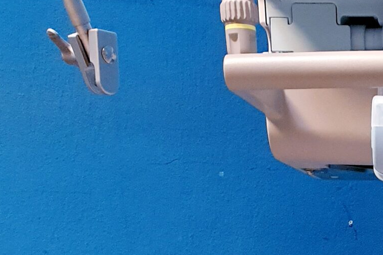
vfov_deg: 12.4
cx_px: 465
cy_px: 575
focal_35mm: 91
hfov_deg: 20.8
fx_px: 968
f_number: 2.4
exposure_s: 1/33
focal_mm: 4.3
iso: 250
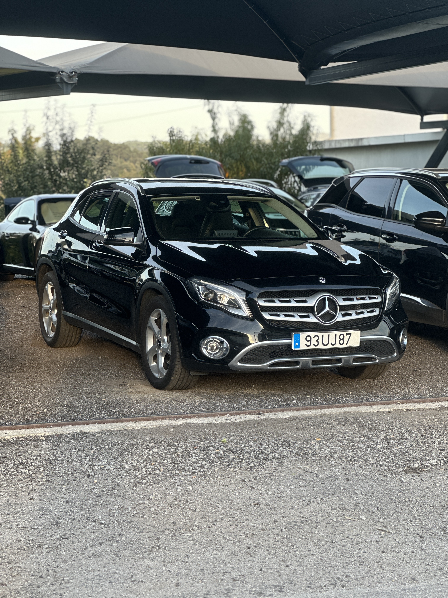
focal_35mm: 77
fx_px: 1329
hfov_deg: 19.1
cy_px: 299
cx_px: 224
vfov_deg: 25.3
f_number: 2.8
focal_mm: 9
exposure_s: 1/121
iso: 100
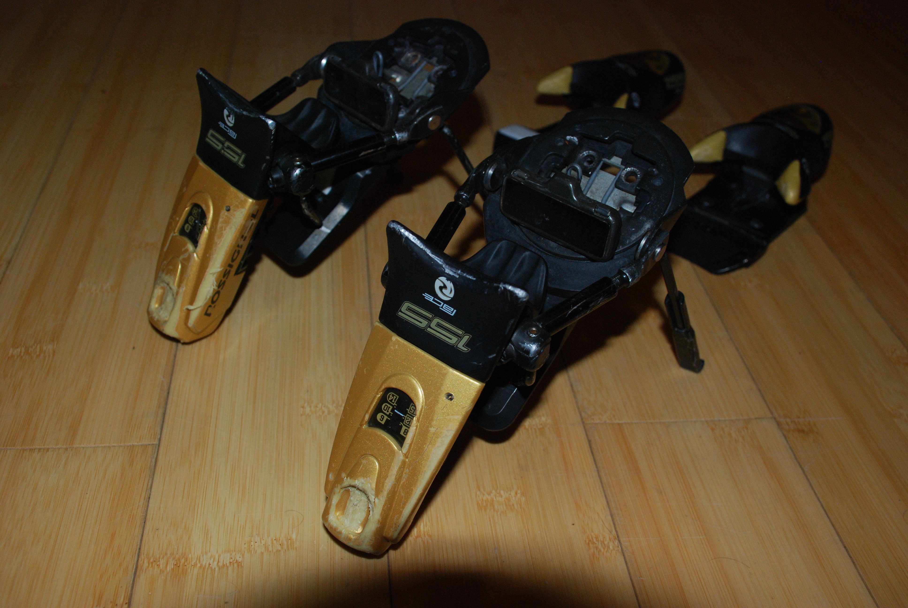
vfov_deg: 37.0
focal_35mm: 36
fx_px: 909
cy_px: 304
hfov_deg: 53.1
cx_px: 454
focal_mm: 24
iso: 500
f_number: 6.3
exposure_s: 1/125
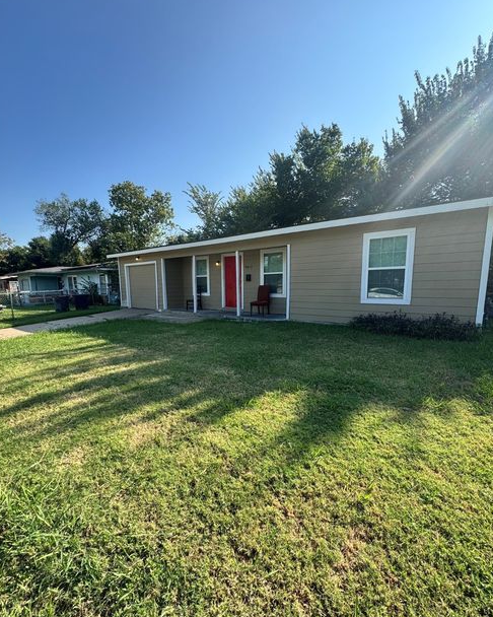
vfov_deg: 96.7
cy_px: 325
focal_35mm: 15
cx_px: 245
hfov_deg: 84.0
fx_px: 274
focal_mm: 2.22
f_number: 2.2
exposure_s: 1/578
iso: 40
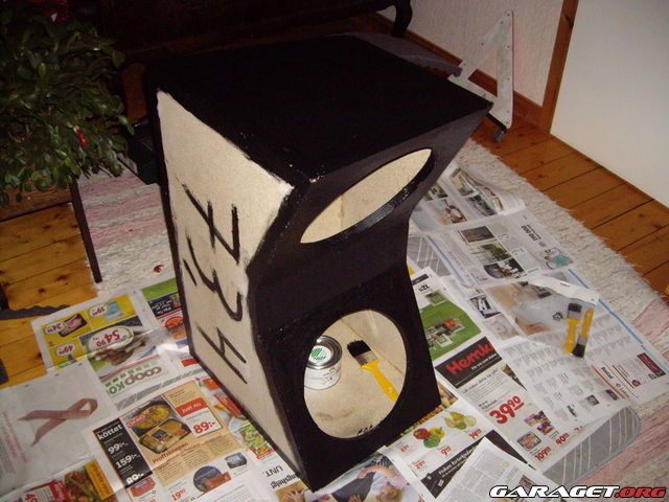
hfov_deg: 49.0
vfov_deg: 37.7
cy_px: 251
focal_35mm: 38
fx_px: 734
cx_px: 334
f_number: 2.7
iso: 400
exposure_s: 1/40
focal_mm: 6.2
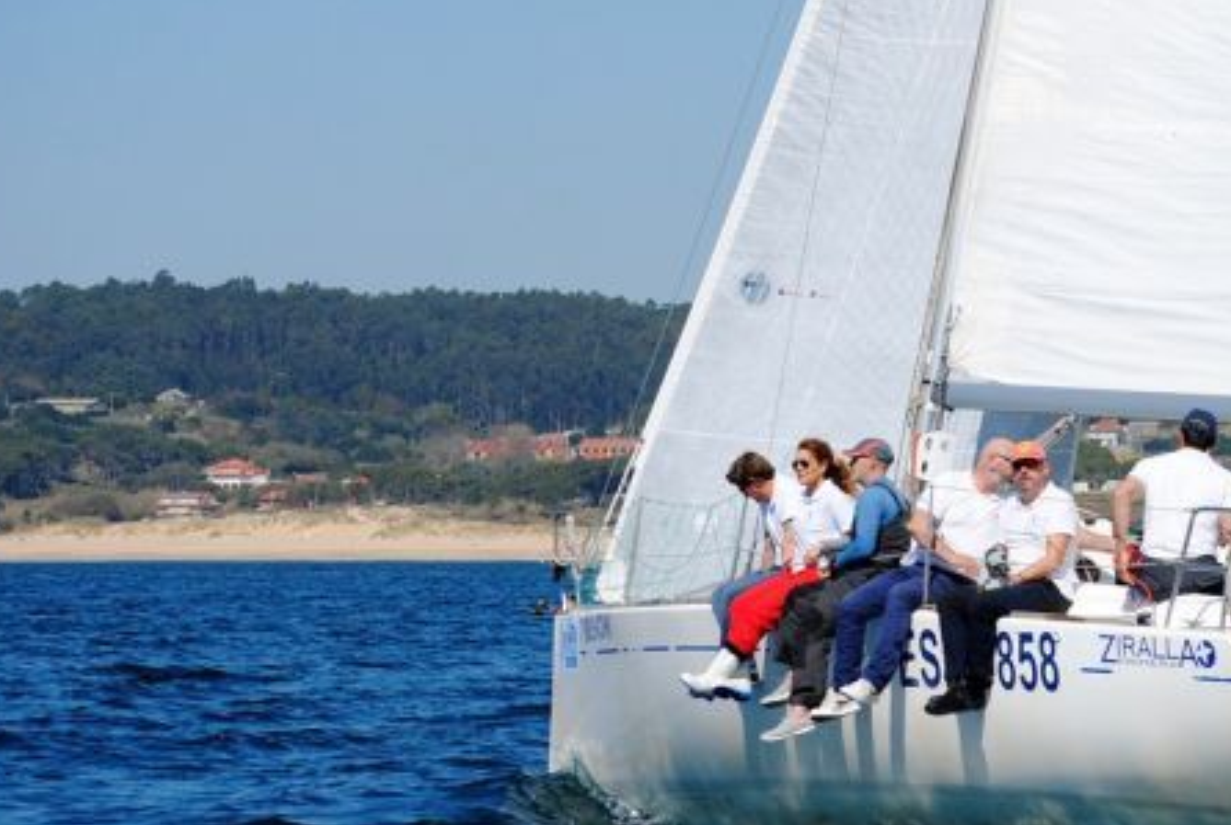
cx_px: 977
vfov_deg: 6.8
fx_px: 6915
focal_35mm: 202
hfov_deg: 10.1
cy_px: 332
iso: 100
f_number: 6.3
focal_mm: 75
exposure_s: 1/640
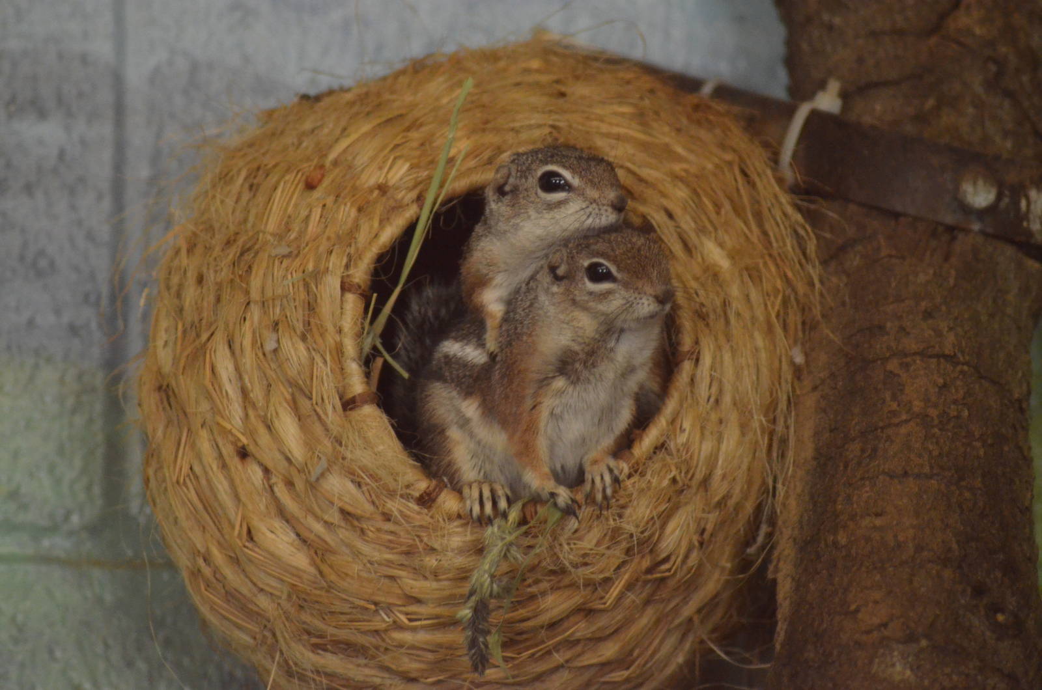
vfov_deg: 4.6
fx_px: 8666
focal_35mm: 300
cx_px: 521
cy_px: 345
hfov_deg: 6.9
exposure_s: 1/250
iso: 3200
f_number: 4.8
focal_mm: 200
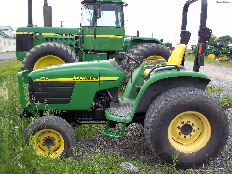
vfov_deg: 39.7
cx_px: 116
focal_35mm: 36
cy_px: 87
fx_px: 241
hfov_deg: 51.4
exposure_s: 1/125
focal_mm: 6.5
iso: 80
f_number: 3.1
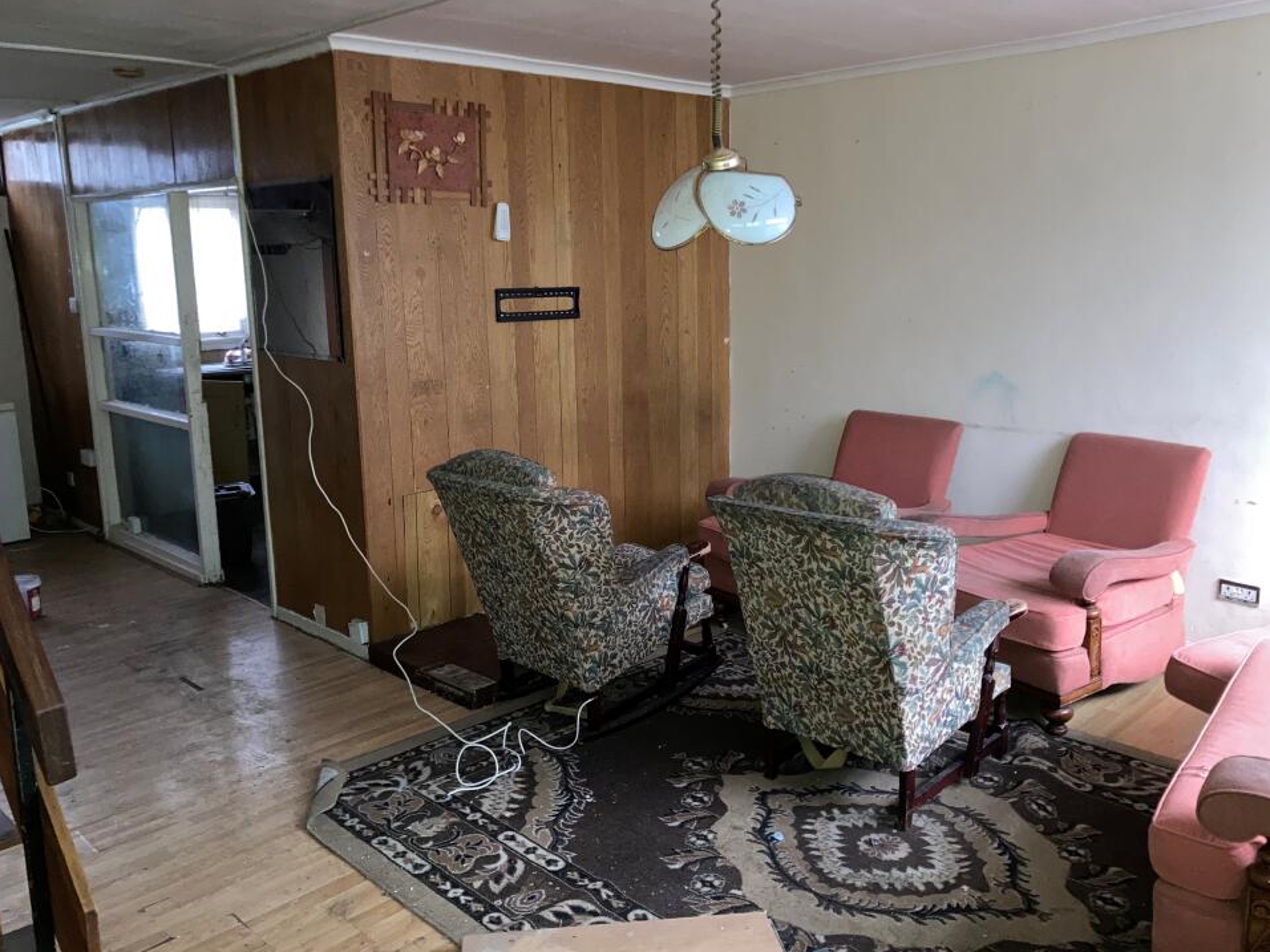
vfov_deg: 46.8
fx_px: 1101
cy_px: 453
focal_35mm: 30
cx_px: 647
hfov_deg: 60.0
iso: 160
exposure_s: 1/4
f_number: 1.8
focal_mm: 3.99
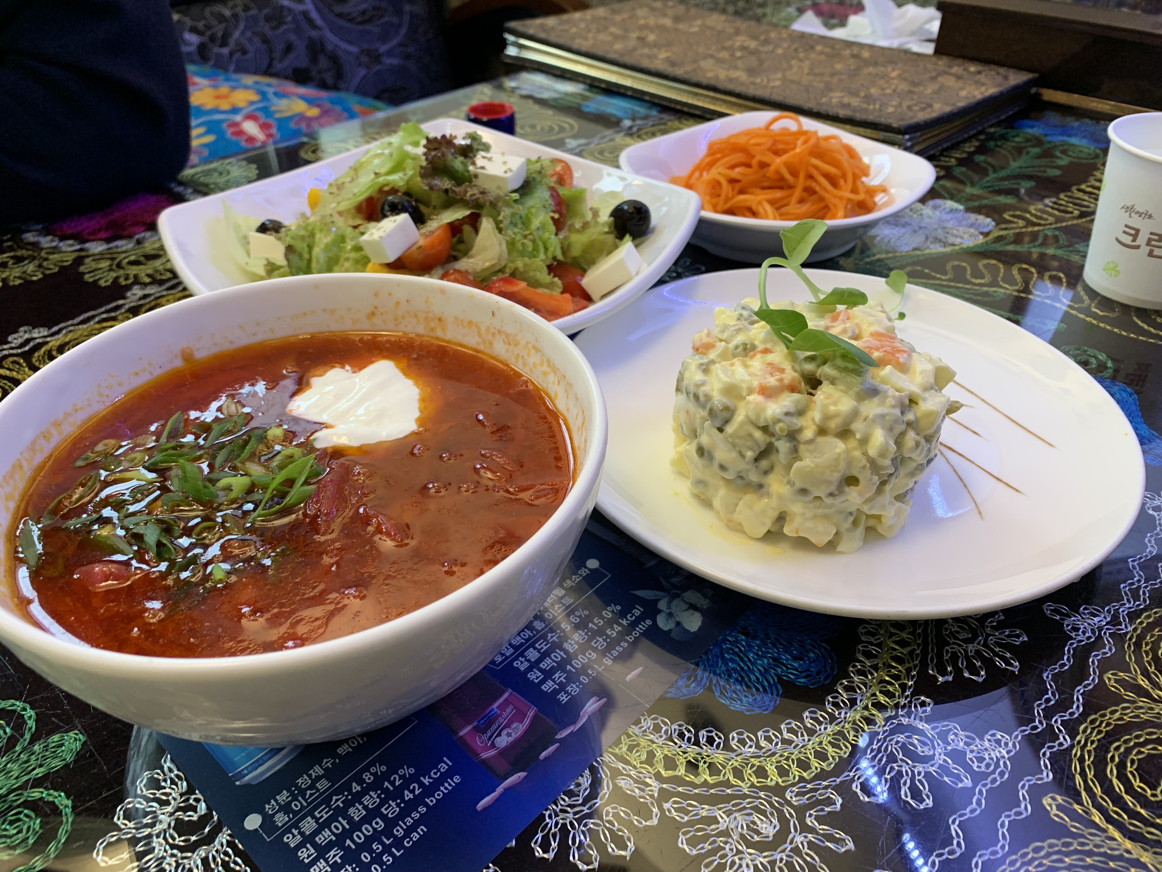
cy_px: 436
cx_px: 581
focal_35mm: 26
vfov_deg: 53.1
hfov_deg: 67.3
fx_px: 873
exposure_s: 1/60
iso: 100
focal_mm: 4.25
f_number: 1.8
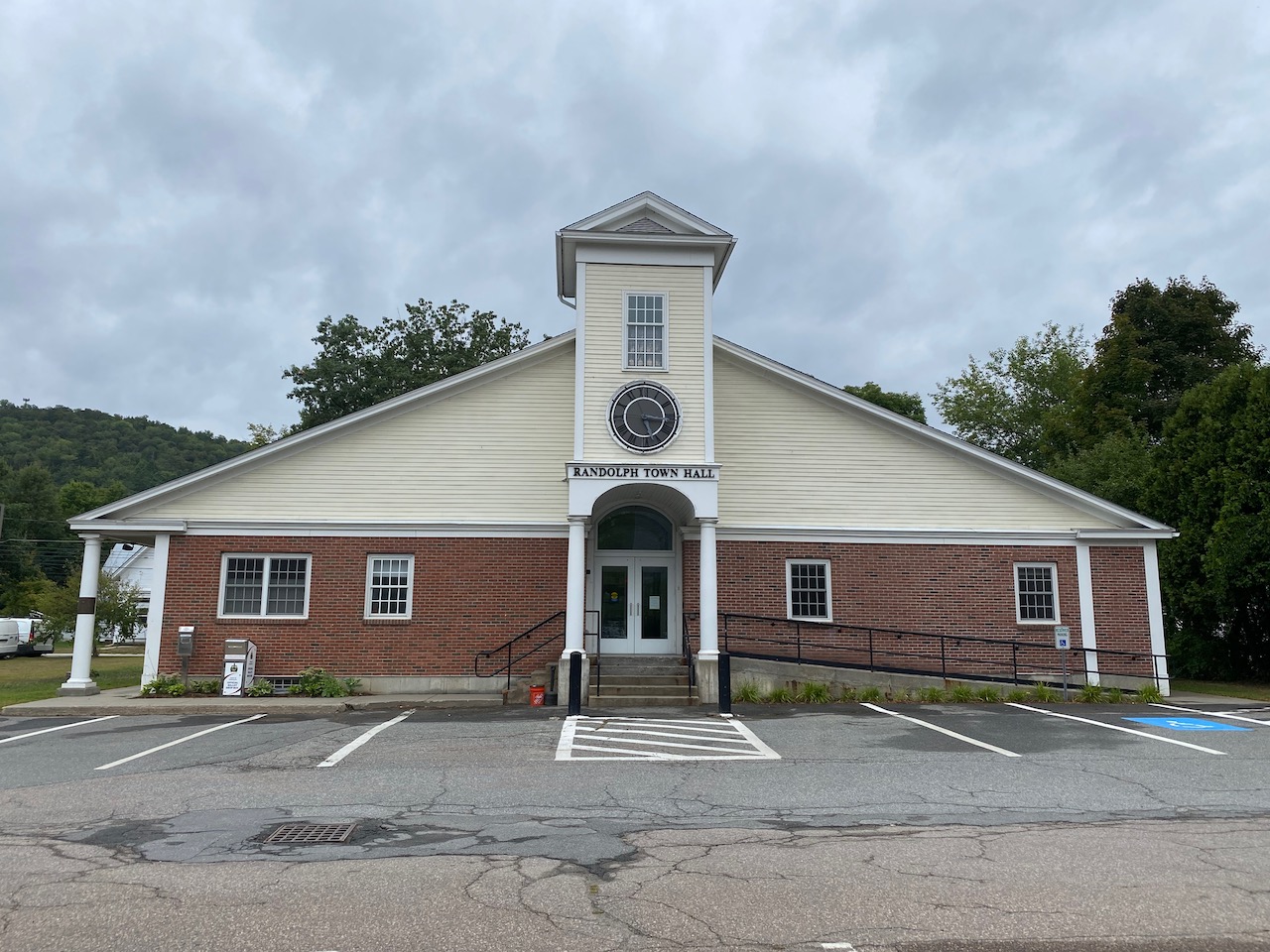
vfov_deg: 53.1
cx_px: 635
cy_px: 476
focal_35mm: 26
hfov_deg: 67.3
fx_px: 954
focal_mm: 4.25
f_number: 1.8
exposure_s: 1/620
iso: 32
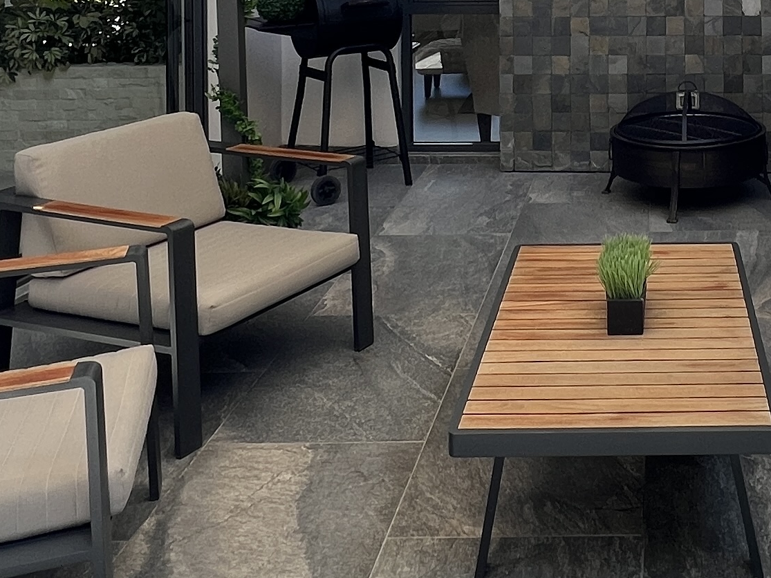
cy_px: -118
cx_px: 649
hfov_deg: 38.4
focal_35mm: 47
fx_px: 1047
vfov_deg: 27.2
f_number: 1.8
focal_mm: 1.57
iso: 32
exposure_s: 1/359
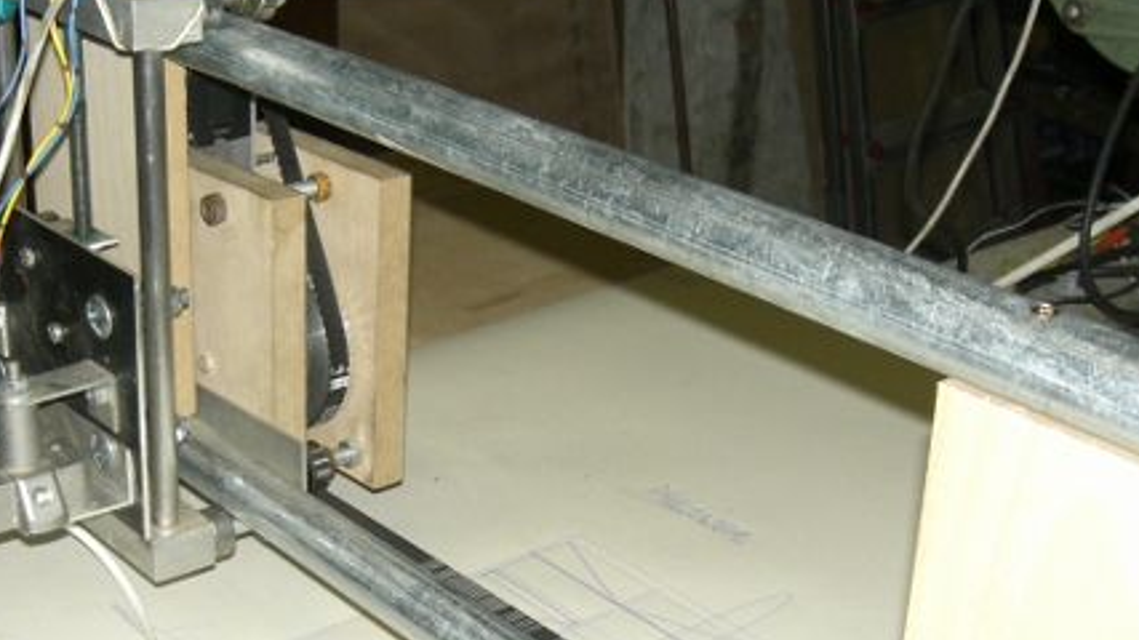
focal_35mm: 62
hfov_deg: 33.5
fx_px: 1872
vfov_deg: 19.3
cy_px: 435
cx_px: 371
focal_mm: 6.3
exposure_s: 1/60
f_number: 3.1
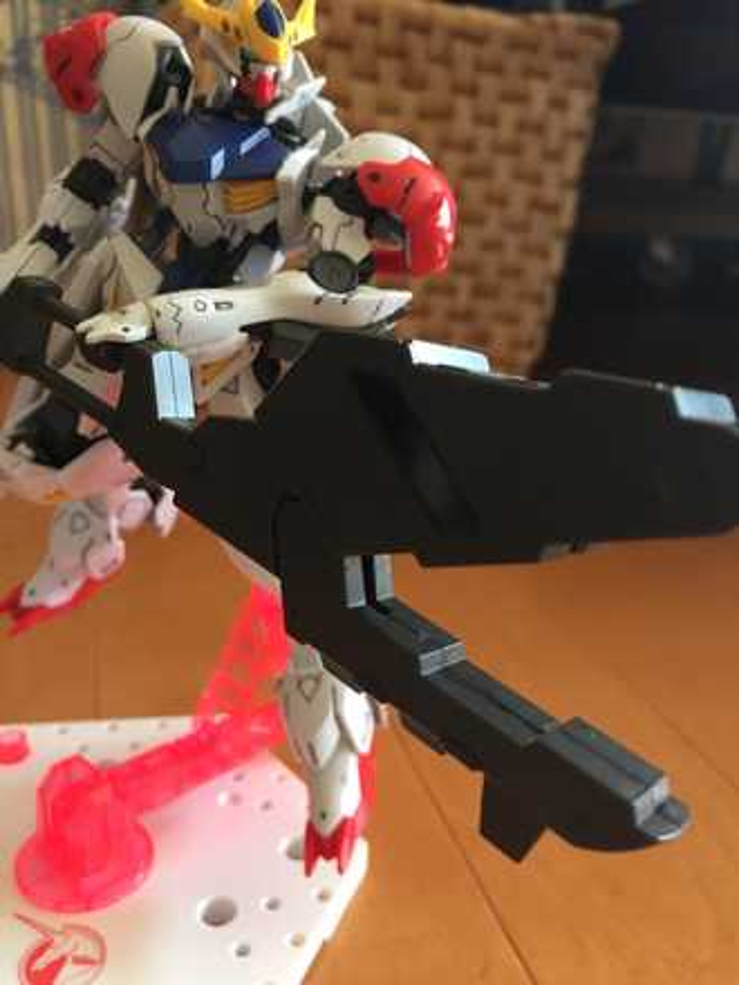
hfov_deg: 48.2
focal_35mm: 29
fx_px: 825
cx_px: 370
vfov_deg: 61.7
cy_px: 492
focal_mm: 4.15
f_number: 2.2
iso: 100
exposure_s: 1/30
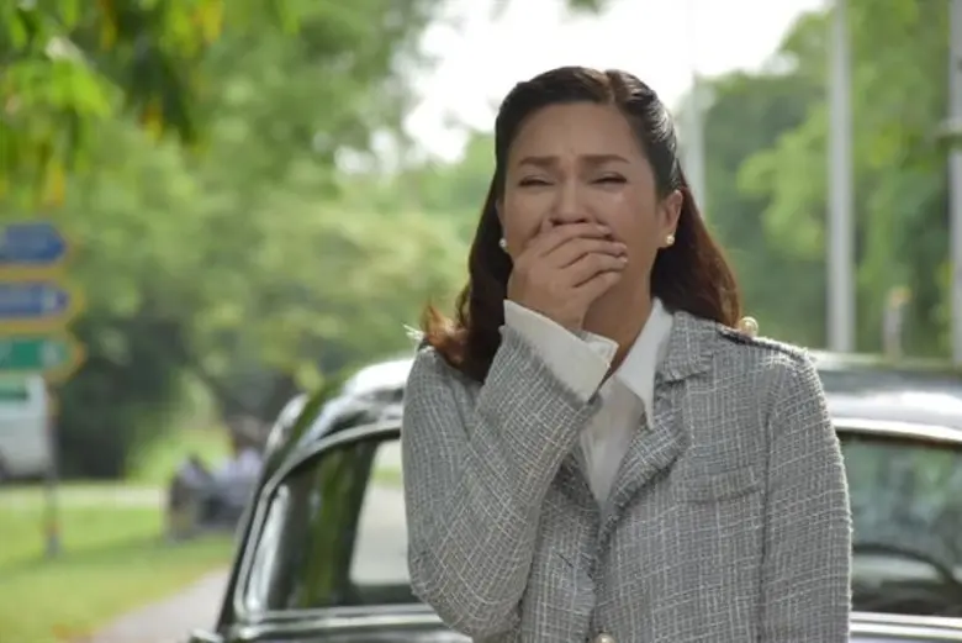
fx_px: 5615
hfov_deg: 9.8
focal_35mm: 210
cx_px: 481
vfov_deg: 6.6
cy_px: 322
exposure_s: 1/800
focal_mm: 140
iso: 800
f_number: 7.1
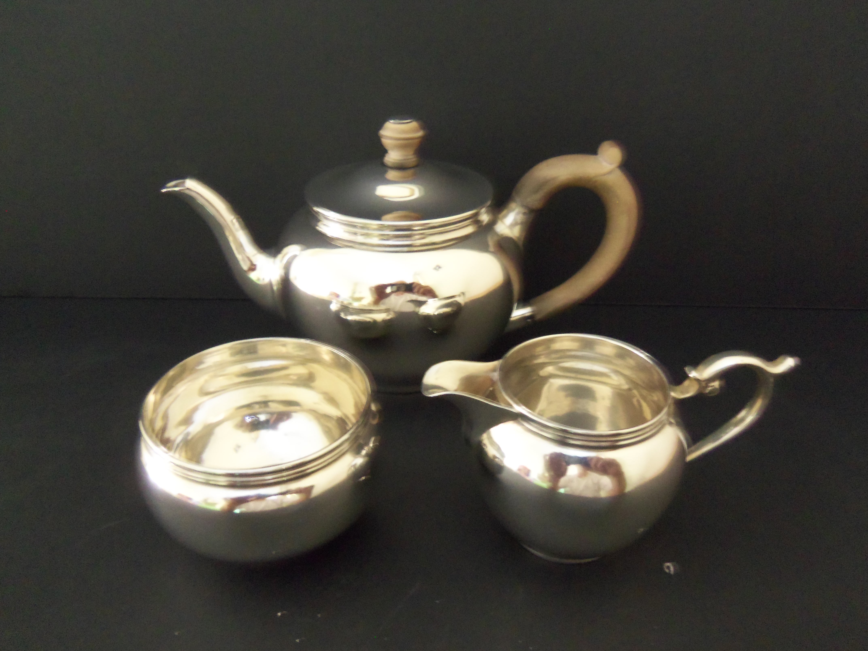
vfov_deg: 49.7
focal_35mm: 28
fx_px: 702
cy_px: 326
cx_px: 434
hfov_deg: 63.4
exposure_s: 1/3.2
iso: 400
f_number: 3.9
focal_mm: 5.1
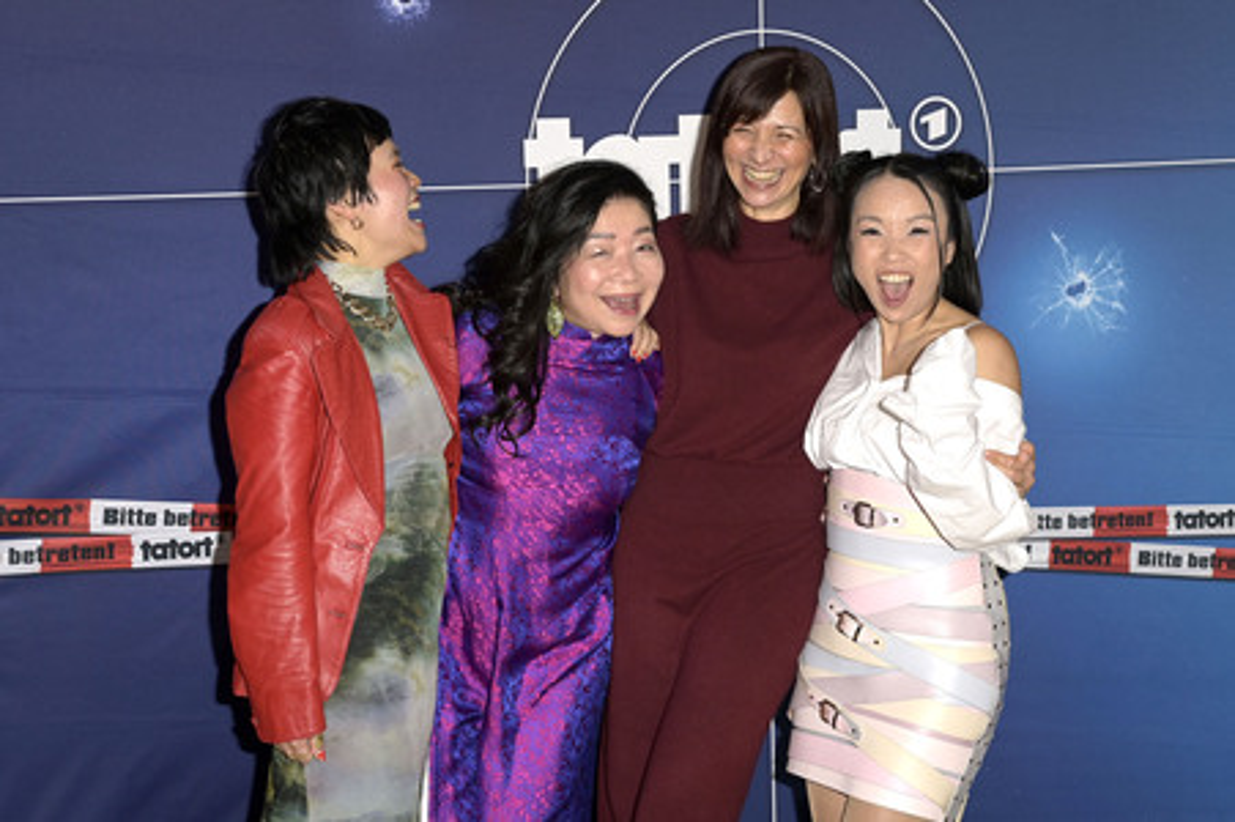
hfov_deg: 34.5
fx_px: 1988
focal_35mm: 58
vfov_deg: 23.3
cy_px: 411
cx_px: 618
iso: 640
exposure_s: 1/250
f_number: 5.6
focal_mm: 58
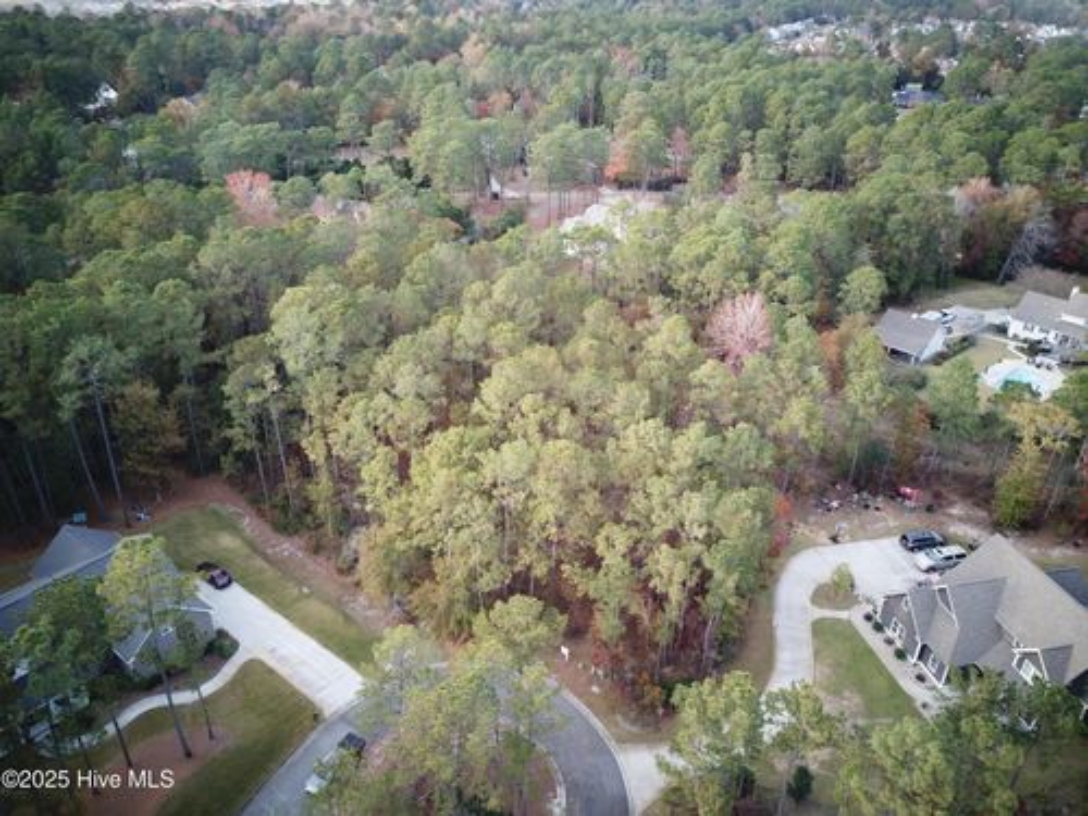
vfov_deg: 53.1
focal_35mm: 26
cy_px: 408
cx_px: 544
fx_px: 817
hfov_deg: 67.3
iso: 150
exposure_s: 1/100
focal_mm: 4.7
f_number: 2.2
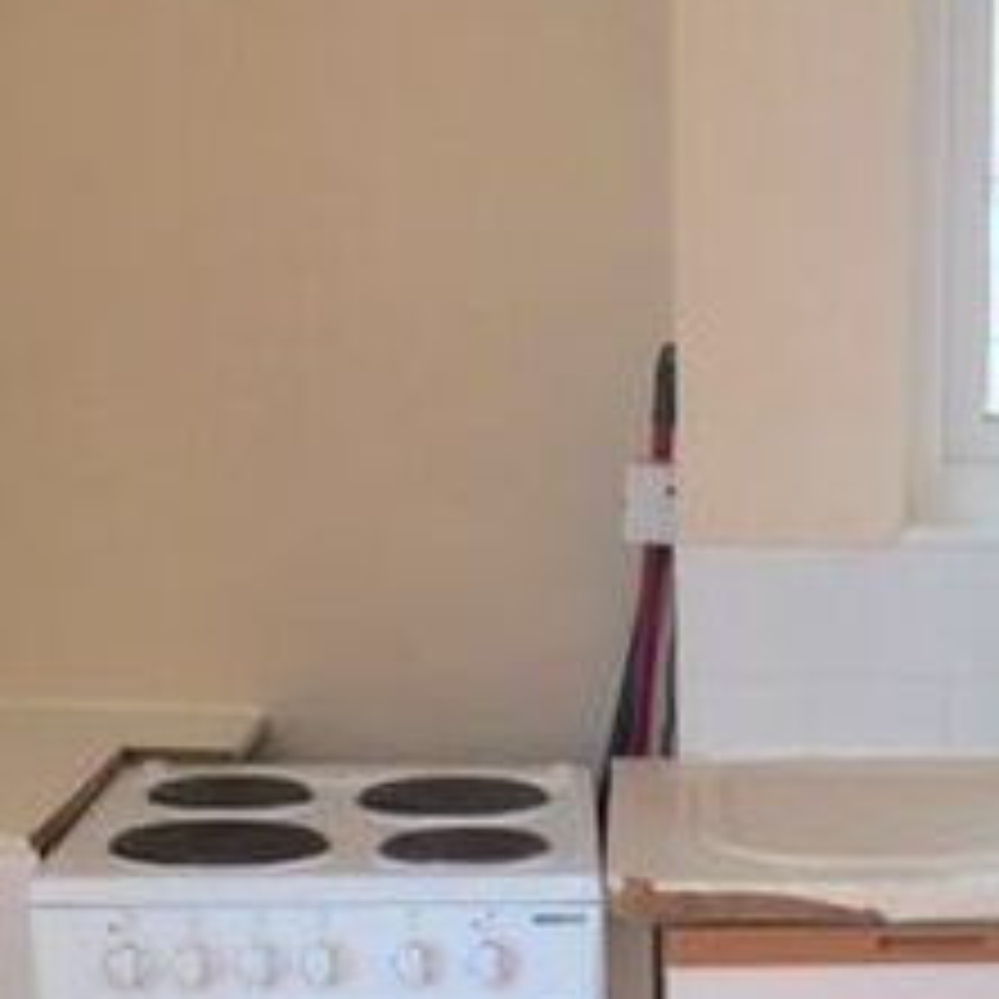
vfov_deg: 20.7
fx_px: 2645
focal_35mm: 81
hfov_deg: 19.9
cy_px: 979
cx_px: 1251
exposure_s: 1/100
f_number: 2.2
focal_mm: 4.15
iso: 32
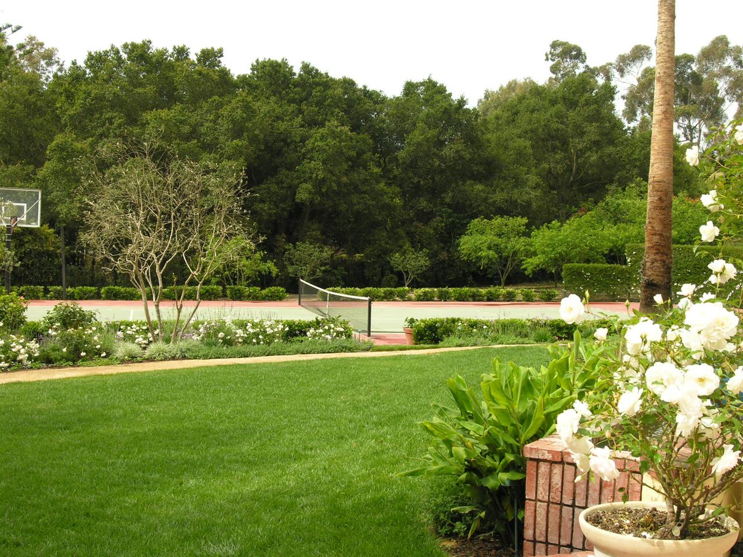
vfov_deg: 30.3
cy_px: 278
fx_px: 1030
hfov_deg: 39.7
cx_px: 372
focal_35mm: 48
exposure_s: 1/140
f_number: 5.5
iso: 50
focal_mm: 12.3
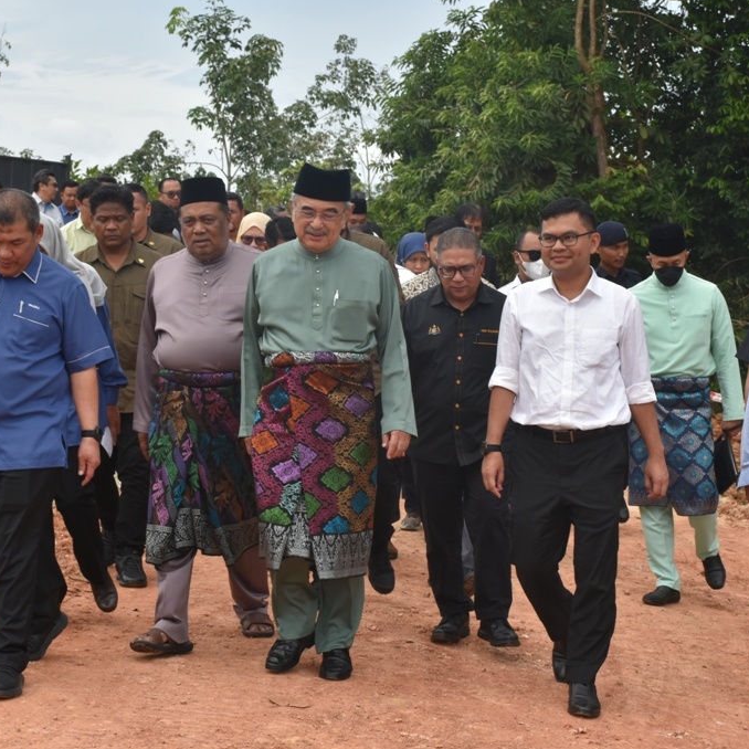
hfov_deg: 20.0
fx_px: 2121
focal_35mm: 87
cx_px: 376
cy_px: 374
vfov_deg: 20.0
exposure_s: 1/320
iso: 200
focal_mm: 45
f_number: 9
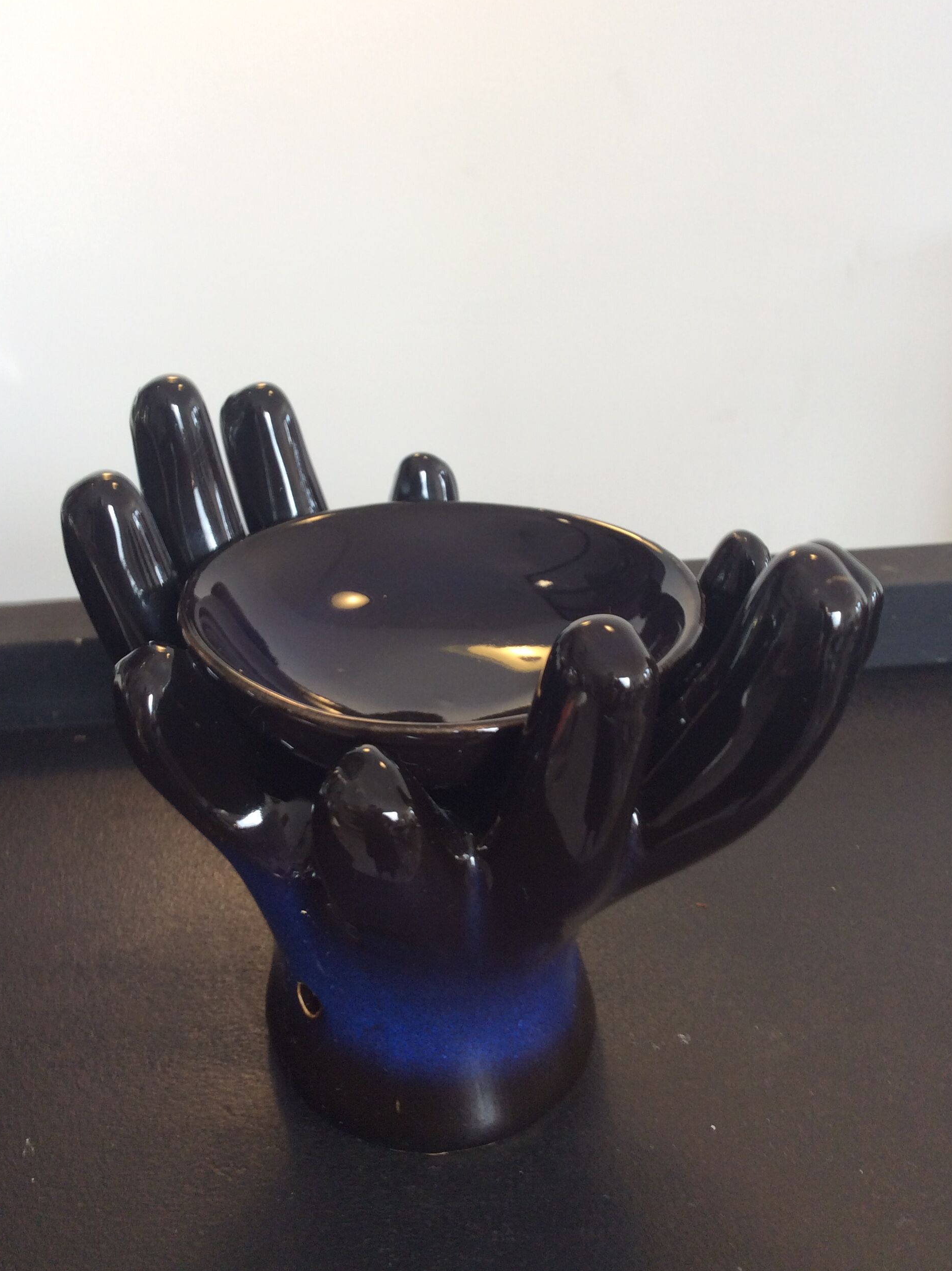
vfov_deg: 55.3
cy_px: 618
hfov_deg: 42.9
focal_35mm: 33
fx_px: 1210
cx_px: 475
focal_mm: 3.3
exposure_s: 1/25
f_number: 2.4
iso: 32
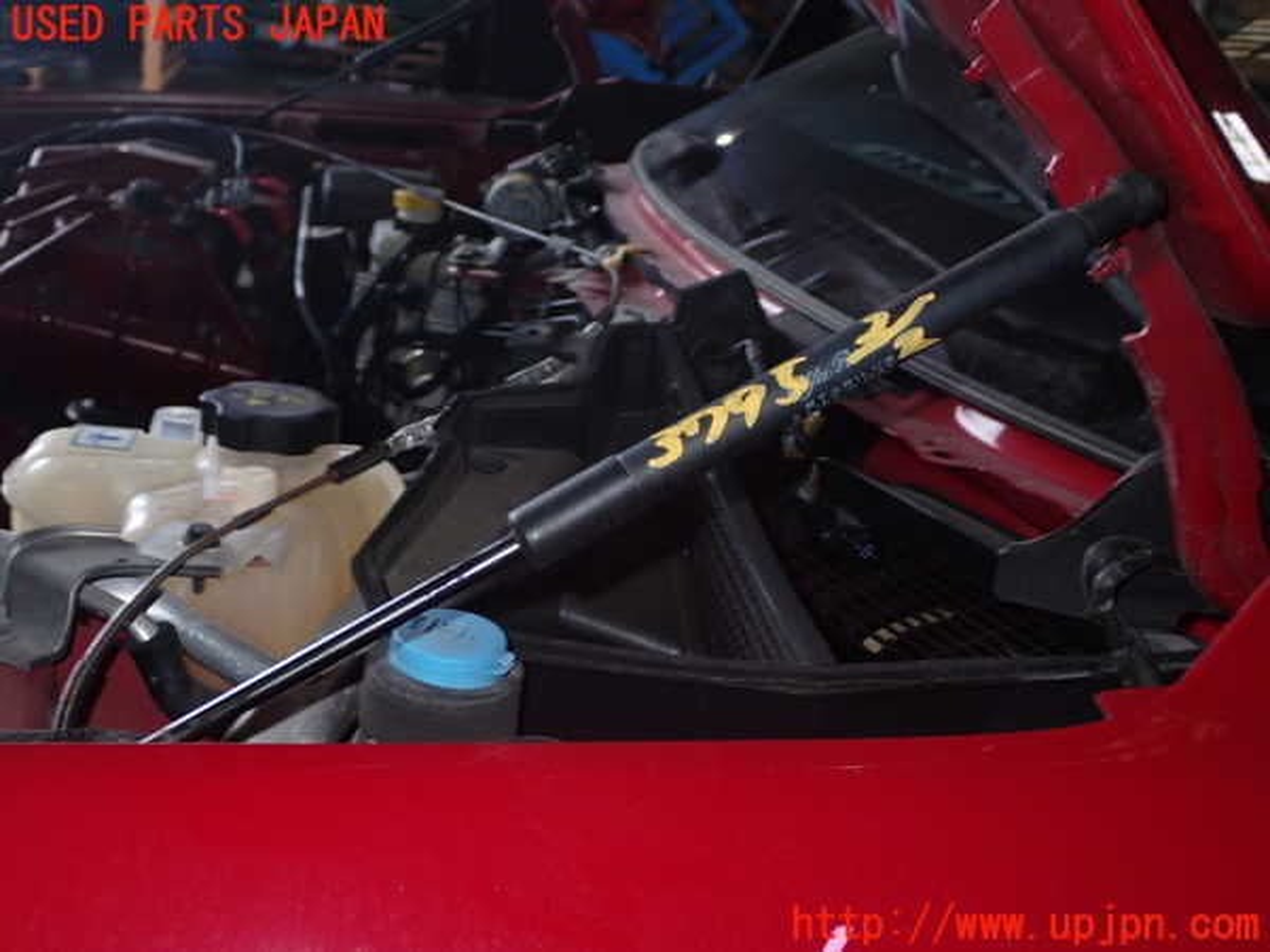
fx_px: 1504
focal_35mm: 41
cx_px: 635
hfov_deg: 45.8
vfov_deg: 35.1
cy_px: 476
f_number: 8
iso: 250
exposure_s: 1/40
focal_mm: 7.31
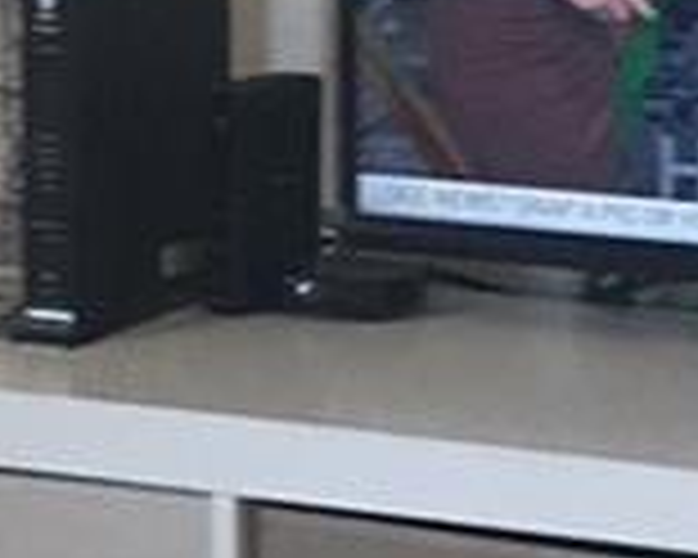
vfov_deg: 7.1
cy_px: 405
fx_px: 4524
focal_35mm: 219
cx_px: 329
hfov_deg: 8.8
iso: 32
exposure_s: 1/15
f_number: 2.2
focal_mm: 4.15
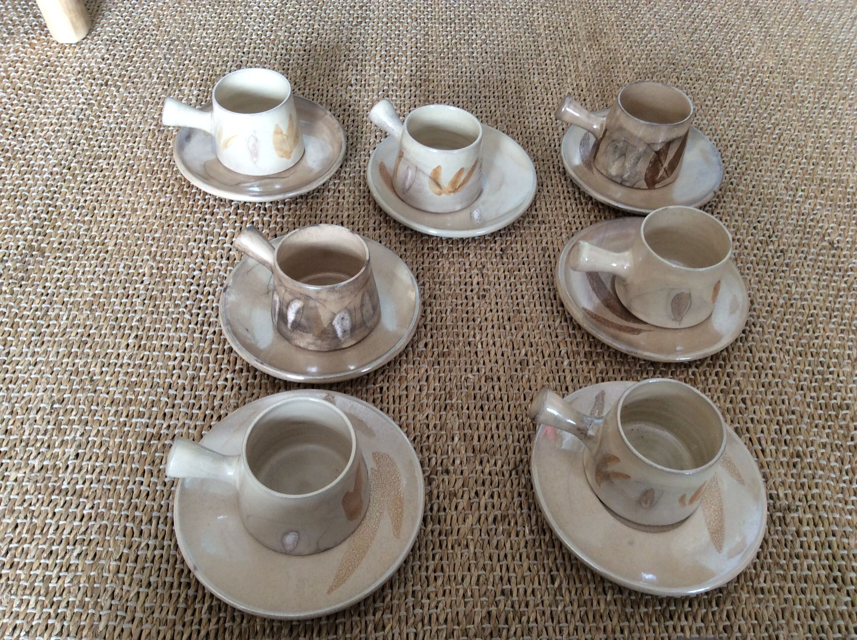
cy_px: 320
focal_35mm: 32
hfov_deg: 56.9
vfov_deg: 44.1
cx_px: 428
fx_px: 791
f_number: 2.4
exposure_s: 1/25
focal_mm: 3.3
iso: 64
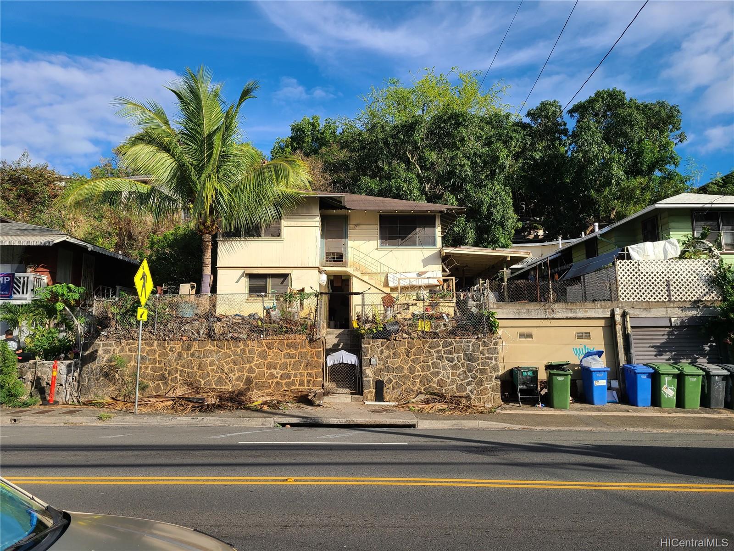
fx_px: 551
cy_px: 276
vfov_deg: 53.1
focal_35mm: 26
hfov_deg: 67.3
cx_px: 367
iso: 40
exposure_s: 1/2339
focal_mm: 5.4
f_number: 1.8
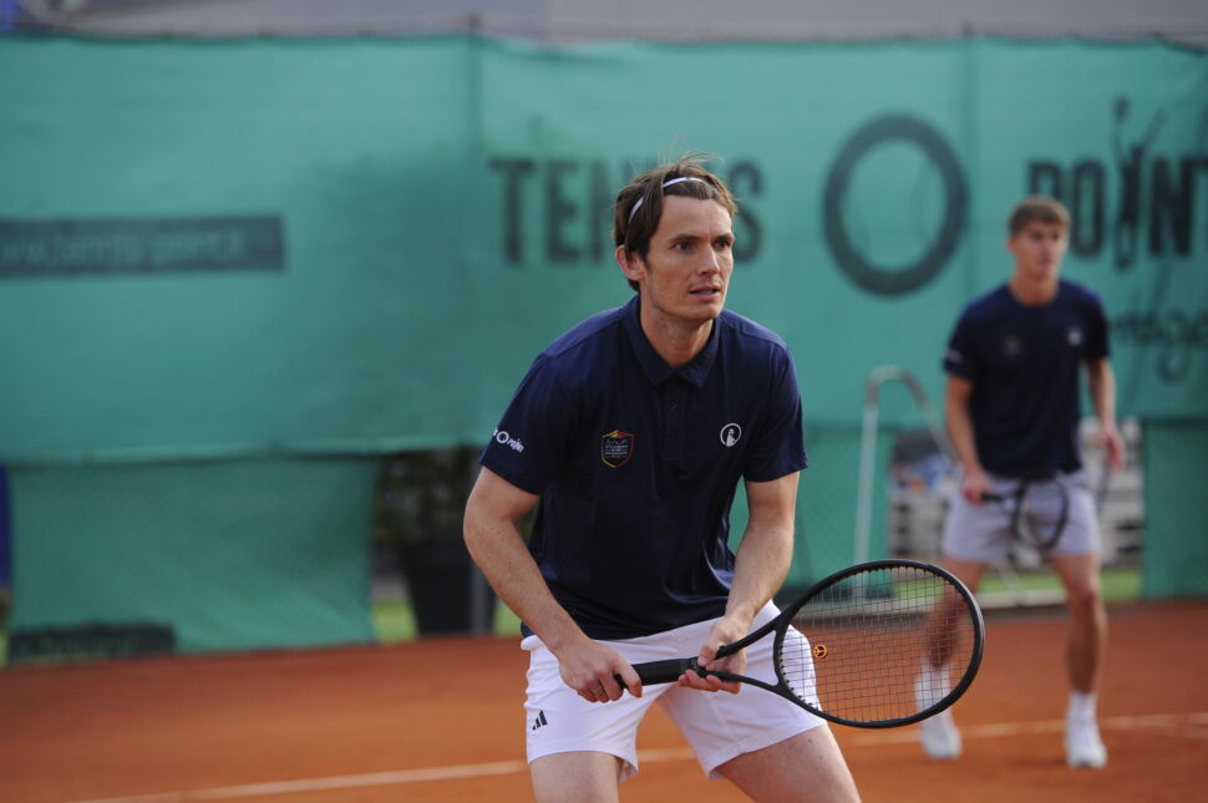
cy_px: 402
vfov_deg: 9.1
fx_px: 5029
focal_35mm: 150
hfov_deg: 13.7
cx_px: 604
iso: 1600
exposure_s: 1/2500
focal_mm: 150
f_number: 3.5
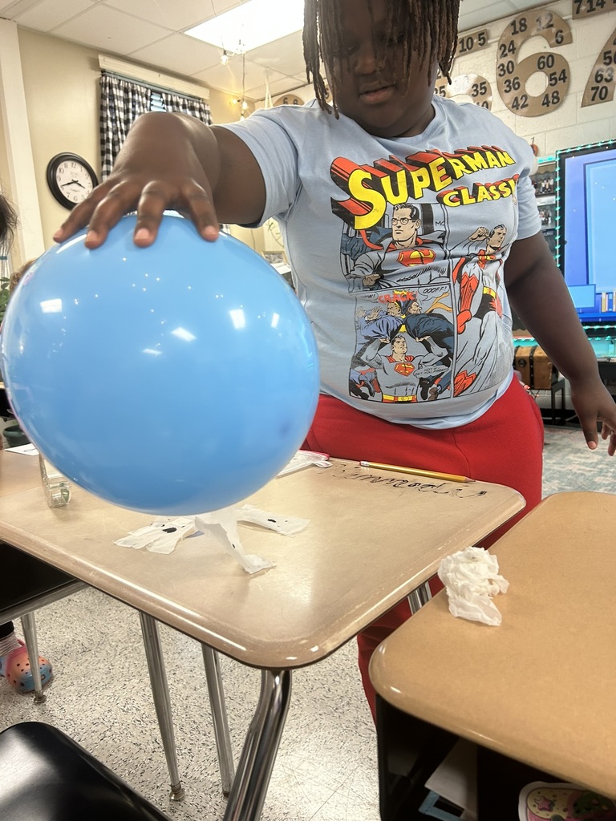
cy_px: 410
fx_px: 617
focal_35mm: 26
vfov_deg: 67.3
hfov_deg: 53.1
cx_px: 308
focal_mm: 5.7
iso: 125
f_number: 1.5
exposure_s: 1/120
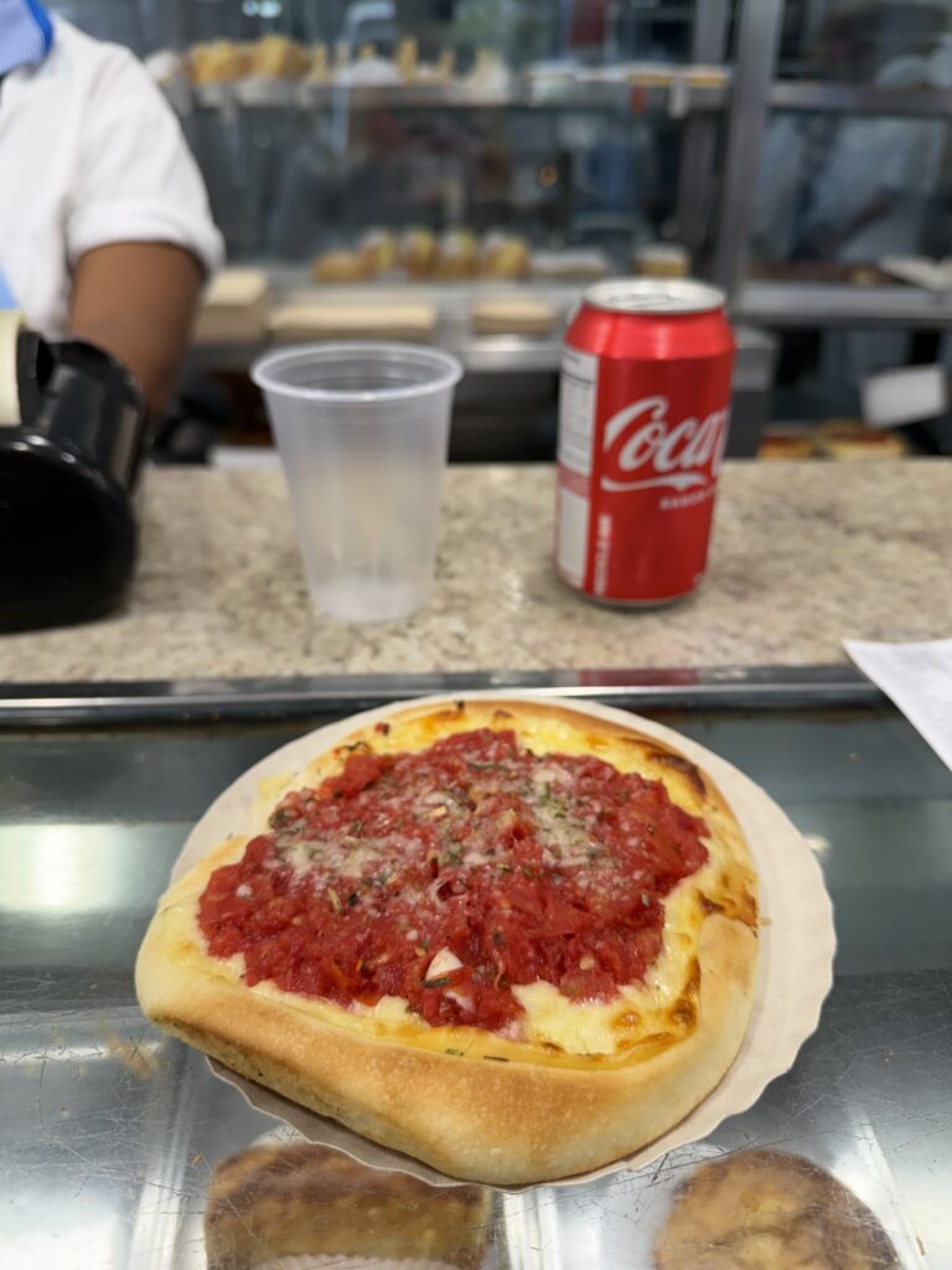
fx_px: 880
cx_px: 476
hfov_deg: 56.8
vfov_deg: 71.6
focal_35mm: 24
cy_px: 635
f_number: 1.78
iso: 100
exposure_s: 1/120
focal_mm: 6.76
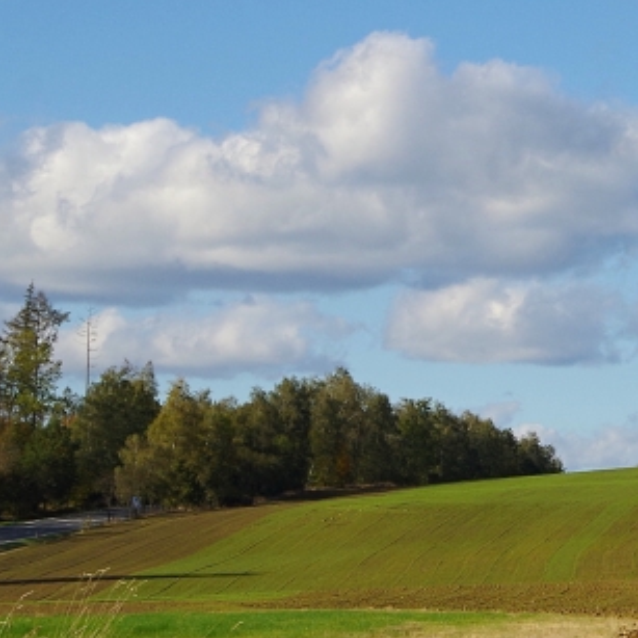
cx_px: 964
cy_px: 88
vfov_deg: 7.3
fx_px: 4984
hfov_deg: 7.2
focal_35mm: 239
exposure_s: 1/500
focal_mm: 48
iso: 200
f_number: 9
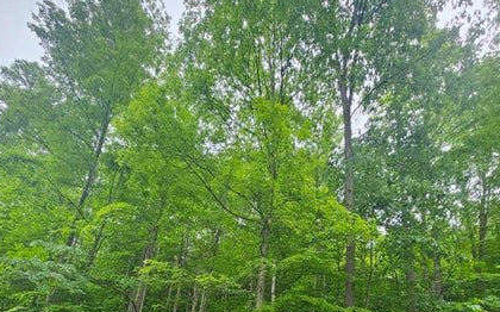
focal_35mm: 21
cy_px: 344
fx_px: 286
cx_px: 233
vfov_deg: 43.9
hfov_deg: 82.2
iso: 50
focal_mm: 2.2
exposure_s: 1/320
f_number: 2.2
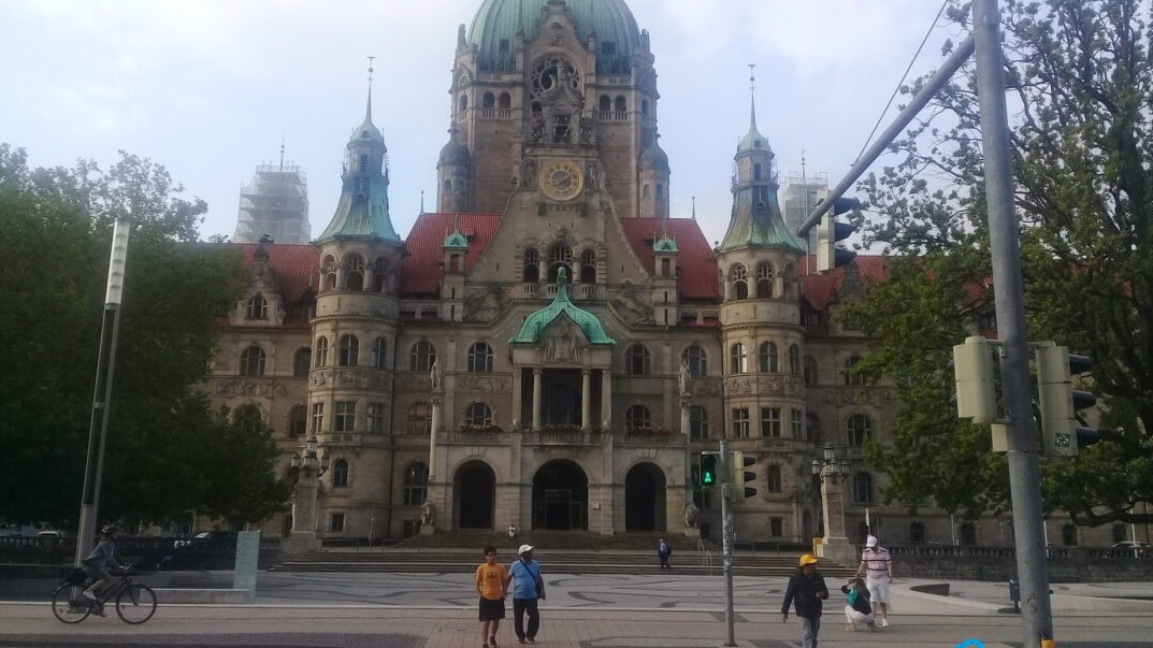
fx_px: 1039
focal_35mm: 34
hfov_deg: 58.0
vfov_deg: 34.6
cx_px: 579
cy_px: 274
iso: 50
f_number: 2.2
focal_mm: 3.3
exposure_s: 1/456
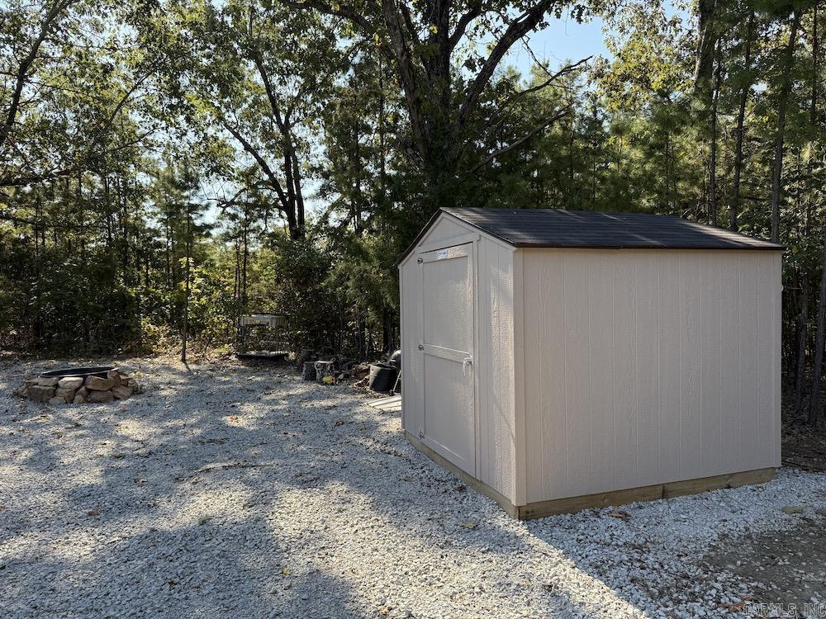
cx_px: 413
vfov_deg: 56.8
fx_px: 573
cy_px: 310
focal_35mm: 24
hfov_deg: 71.6
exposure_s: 1/1075
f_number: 1.78
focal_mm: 6.76
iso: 100
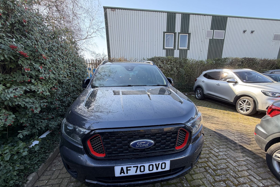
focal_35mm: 16
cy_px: 111
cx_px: 144
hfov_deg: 96.7
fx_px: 124
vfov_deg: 73.0
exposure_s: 1/187
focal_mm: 2.22
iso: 40
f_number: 2.2
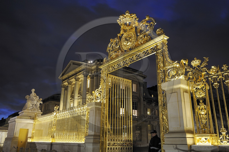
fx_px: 197
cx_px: 114
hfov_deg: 60.3
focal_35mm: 31
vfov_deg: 42.3
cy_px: 76
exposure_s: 2
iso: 400
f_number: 8
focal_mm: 31
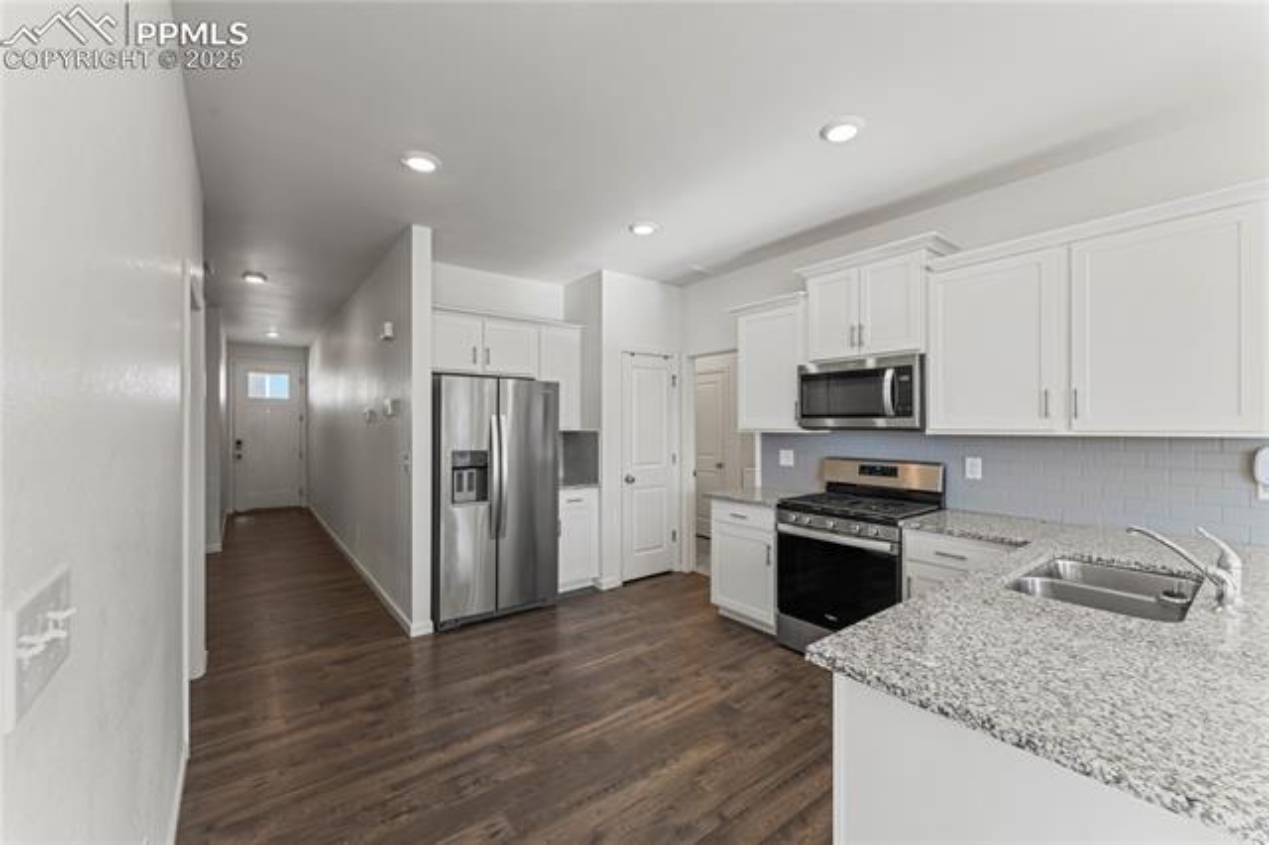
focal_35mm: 14
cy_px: 422
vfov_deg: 81.1
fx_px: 493
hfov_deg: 104.3
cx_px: 634
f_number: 10
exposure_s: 1/5
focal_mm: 14
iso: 800
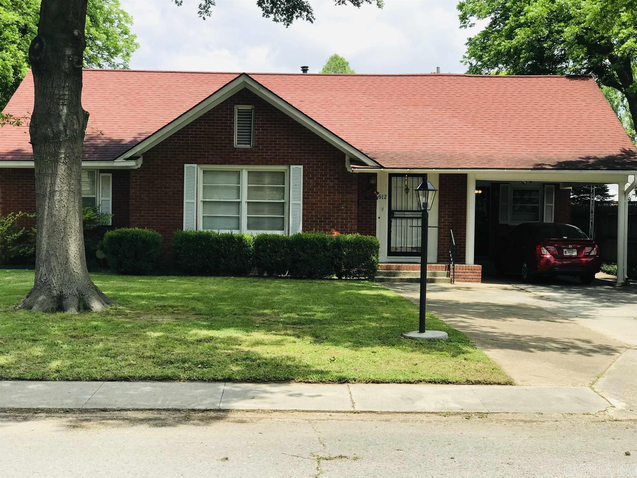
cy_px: 239
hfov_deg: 33.8
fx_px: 1049
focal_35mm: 57
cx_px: 318
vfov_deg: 25.7
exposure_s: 1/507
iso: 20
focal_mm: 6.6
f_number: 2.8
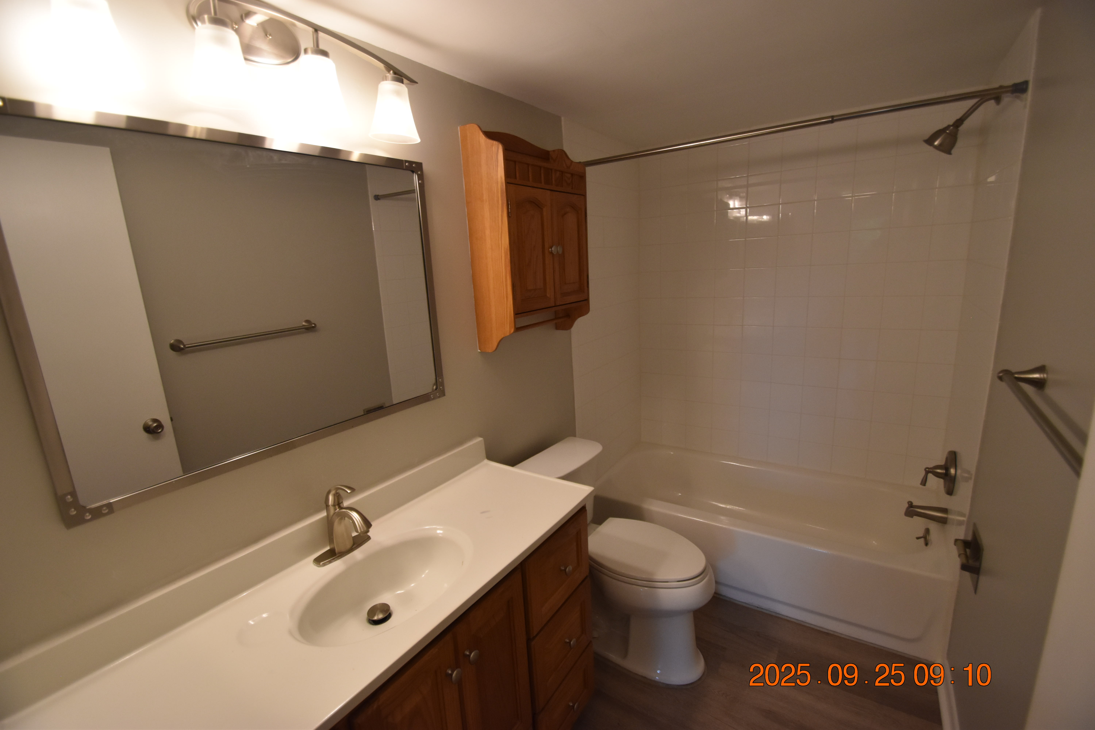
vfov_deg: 77.3
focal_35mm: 15
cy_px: 365
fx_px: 456
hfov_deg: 100.4
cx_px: 548
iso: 800
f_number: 3.5
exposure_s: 1/180
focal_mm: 10
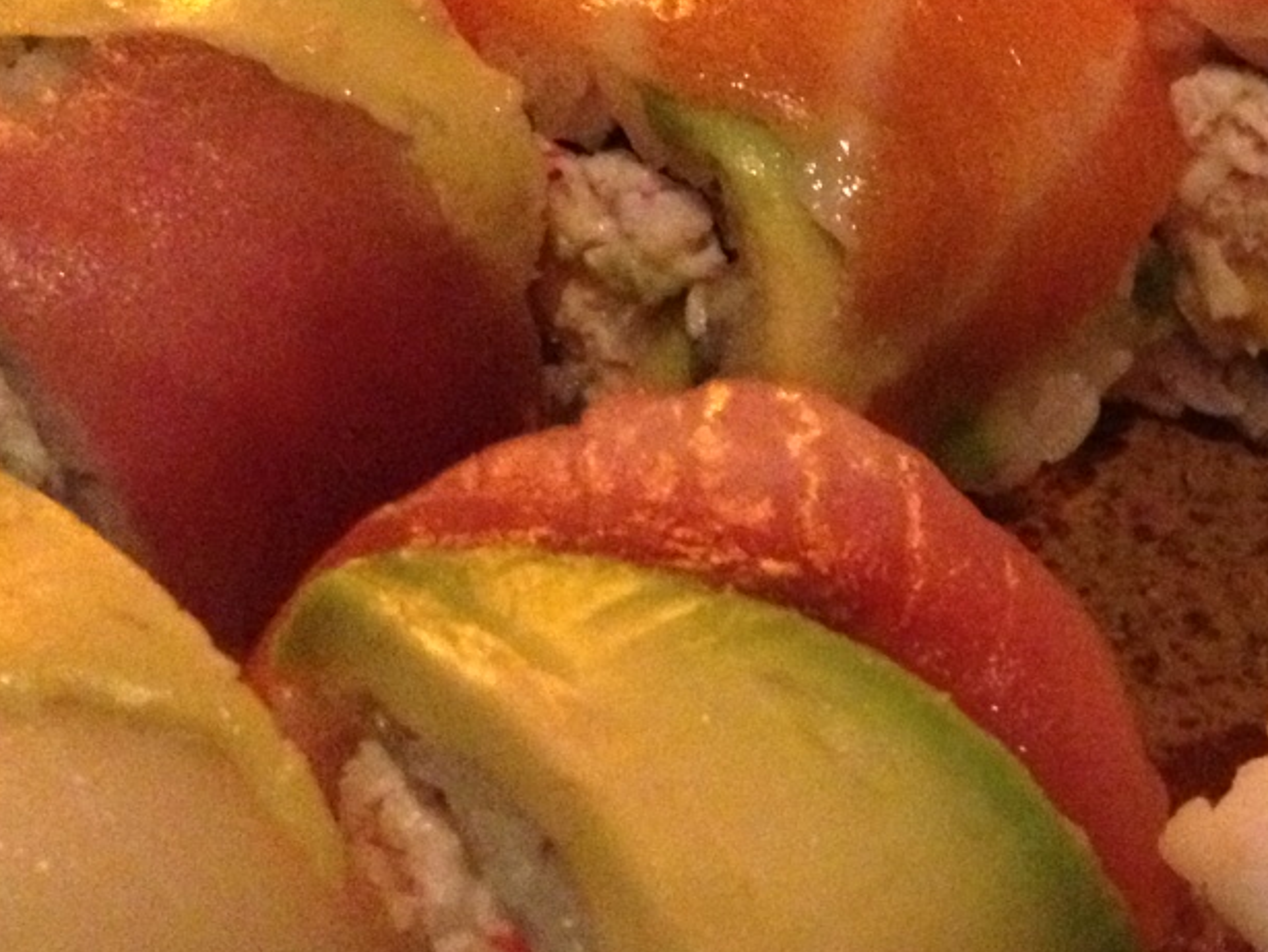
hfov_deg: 20.4
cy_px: 609
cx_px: 1282
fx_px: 3408
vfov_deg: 15.9
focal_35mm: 93
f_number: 2.4
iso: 800
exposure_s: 1/15
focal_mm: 4.28
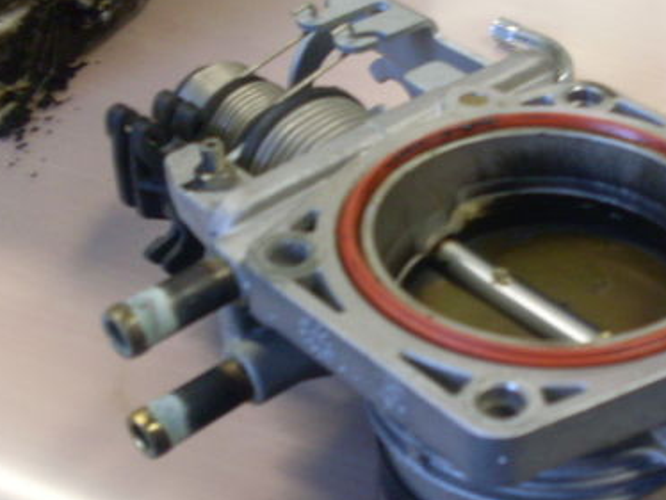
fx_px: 1251
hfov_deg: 29.2
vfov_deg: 22.4
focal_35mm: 65
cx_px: 529
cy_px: 367
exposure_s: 1/15
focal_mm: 6.3
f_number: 2.8
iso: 200
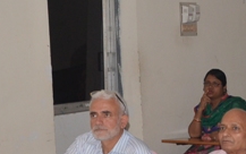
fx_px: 906
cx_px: 316
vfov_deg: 9.7
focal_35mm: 135
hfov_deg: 14.8
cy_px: 153
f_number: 5
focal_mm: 24
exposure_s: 1/60
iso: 640
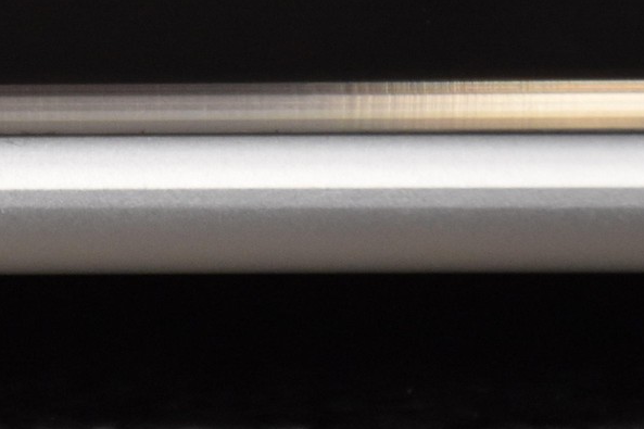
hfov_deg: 2.8
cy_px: -202
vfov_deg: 1.9
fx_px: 13251
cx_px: -71
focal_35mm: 741
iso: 1600
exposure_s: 1/60
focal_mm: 122
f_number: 5.6
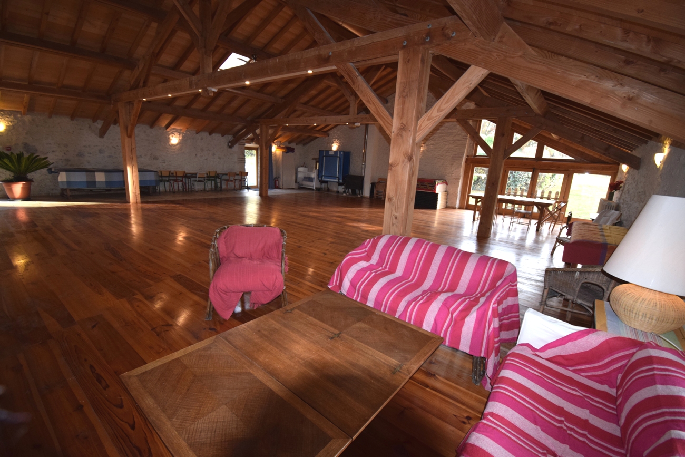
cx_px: 342
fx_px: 285
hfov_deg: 100.4
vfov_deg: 77.3
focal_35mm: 15
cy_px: 228
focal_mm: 10
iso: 800
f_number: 4.8
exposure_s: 1/90
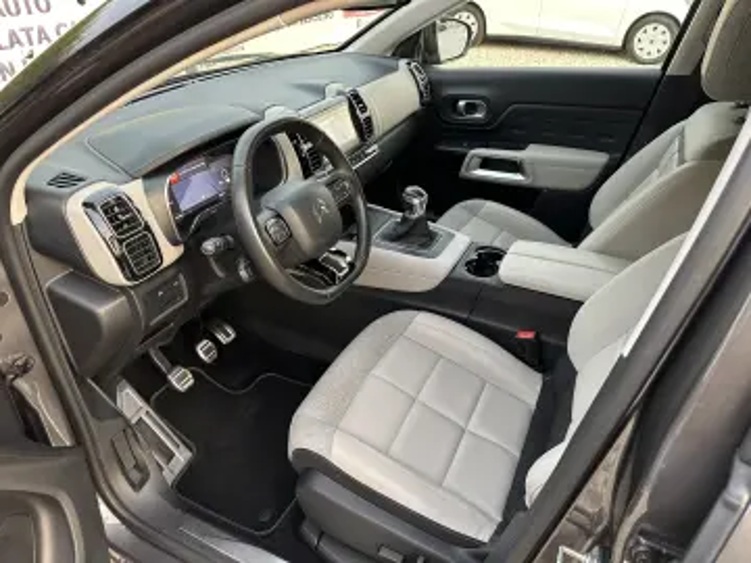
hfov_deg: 71.6
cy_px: 282
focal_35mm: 24
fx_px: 521
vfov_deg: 56.8
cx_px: 376
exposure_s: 1/121
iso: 200
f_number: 1.78
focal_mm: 6.86
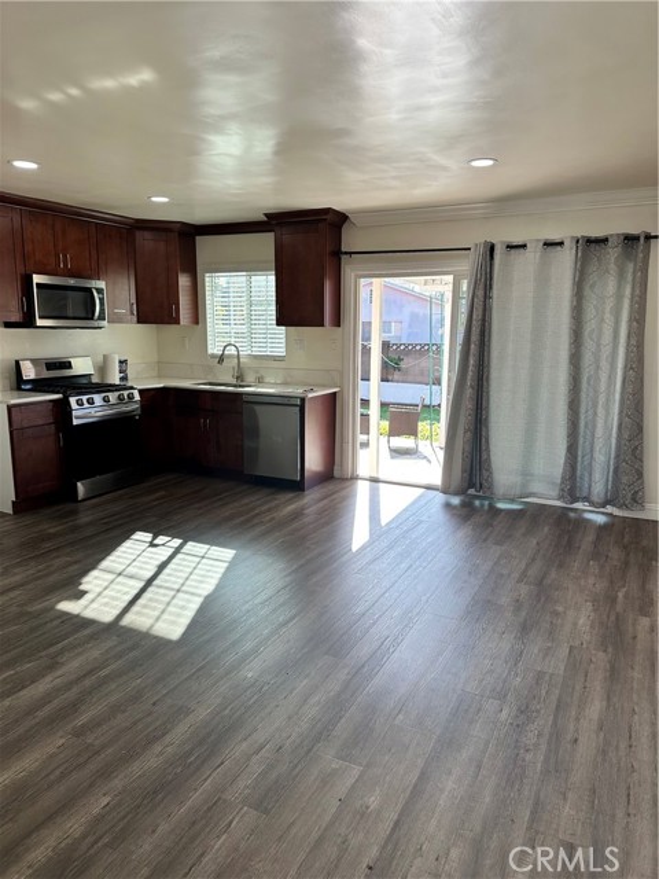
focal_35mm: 24
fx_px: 609
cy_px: 440
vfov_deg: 71.6
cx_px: 330
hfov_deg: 56.8
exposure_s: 1/398
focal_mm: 6.86
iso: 80
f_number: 1.78
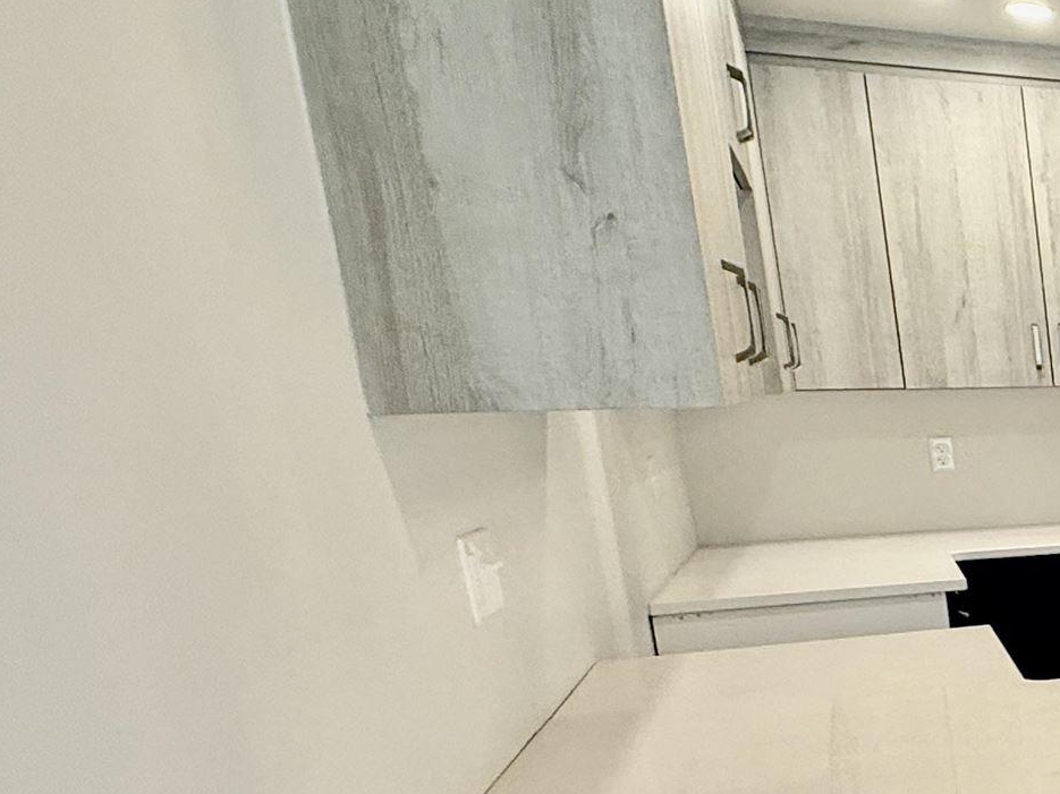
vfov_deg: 30.6
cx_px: 1698
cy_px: 659
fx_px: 1408
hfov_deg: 26.0
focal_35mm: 46
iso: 160
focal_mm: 2.22
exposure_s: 1/120
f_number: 2.2
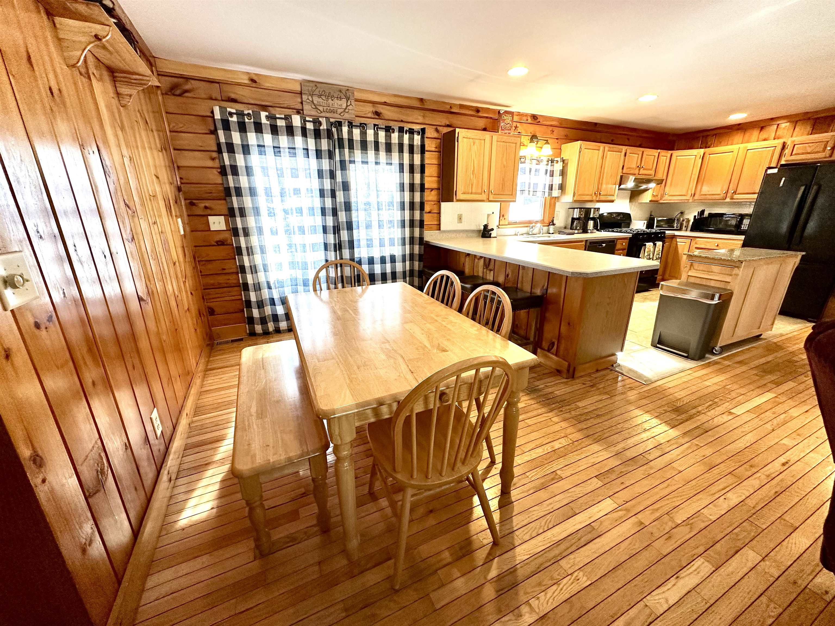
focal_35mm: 14
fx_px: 338
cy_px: 313
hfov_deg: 102.1
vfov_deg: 85.7
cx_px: 418
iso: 160
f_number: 2.2
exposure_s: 1/60
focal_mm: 2.22
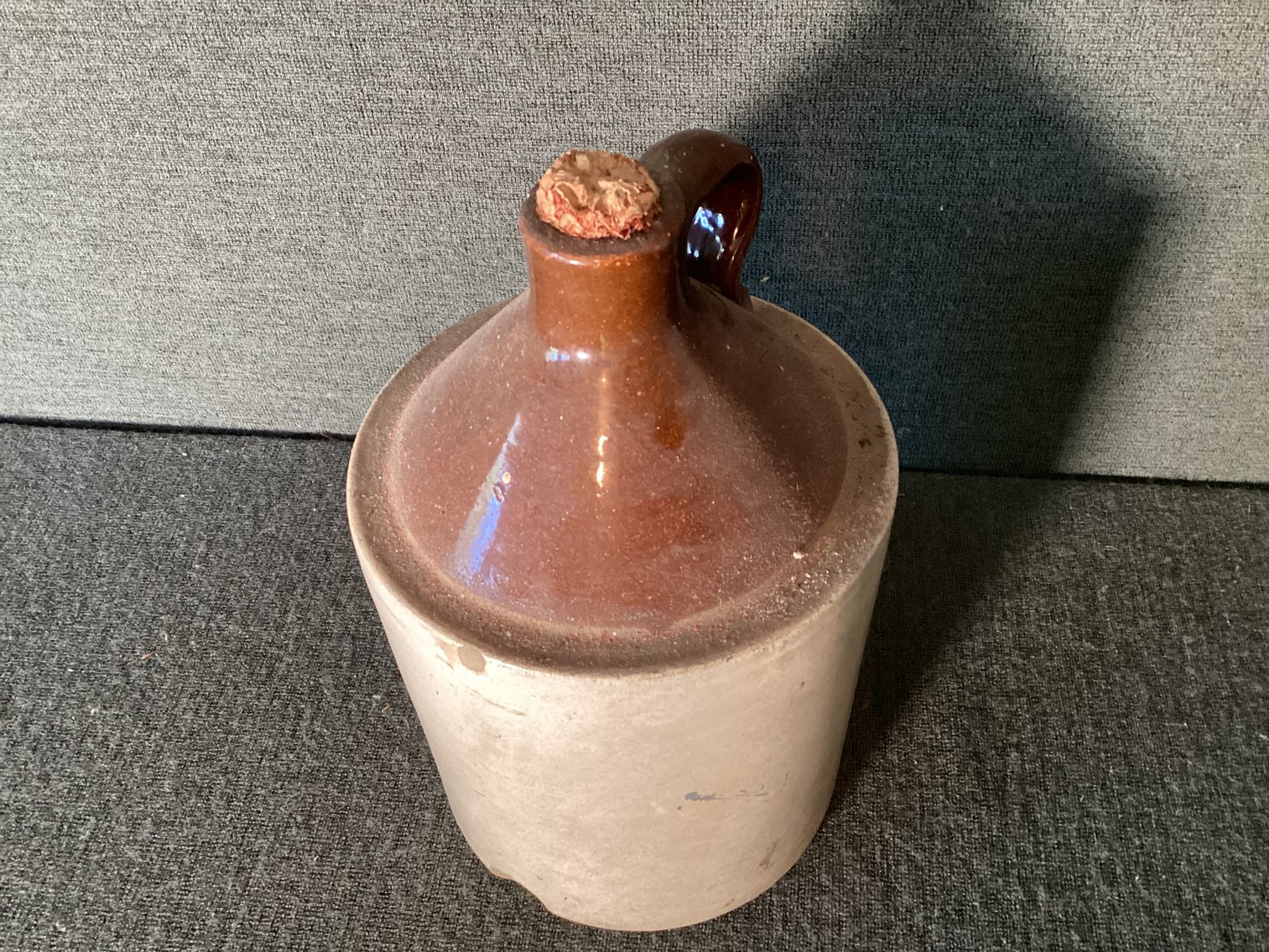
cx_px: 634
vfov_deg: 45.4
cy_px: 476
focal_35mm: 31
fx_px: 1137
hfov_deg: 58.3
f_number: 2.4
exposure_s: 1/40
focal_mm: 3.3
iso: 400
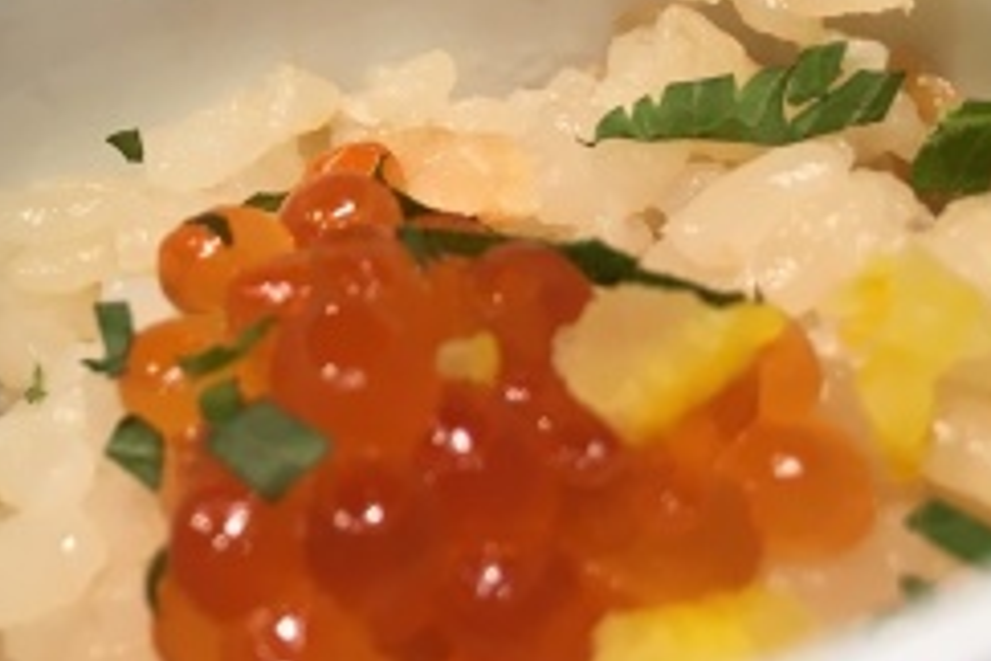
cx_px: -114
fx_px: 2119
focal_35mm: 77
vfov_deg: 16.7
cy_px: -214
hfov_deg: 24.5
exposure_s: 1/30
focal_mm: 4.15
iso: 64
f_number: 2.2
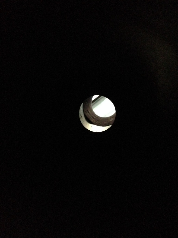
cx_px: 89
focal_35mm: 35
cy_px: 119
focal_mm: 4.28
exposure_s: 1/15
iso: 800
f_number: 2.4
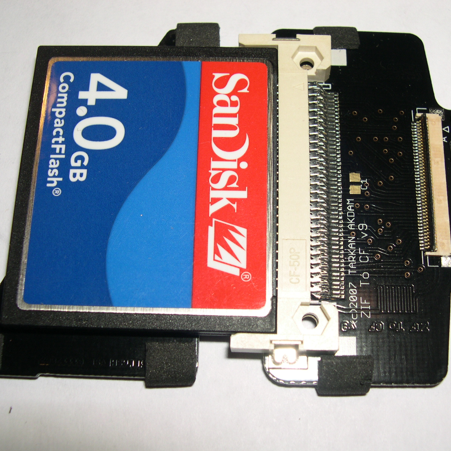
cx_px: 249
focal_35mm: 45
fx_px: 663
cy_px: 225
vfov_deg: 37.6
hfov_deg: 37.5
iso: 100
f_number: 7.6
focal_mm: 8
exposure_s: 1/60
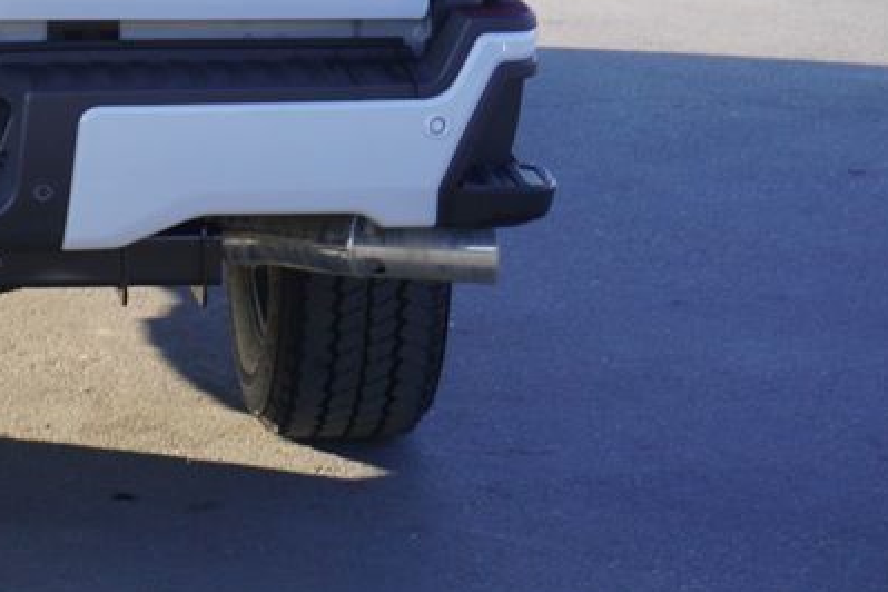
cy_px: -149
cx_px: -220
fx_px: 3231
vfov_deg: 10.3
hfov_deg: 15.0
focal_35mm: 131
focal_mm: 34
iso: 100
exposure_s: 1/100
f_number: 5
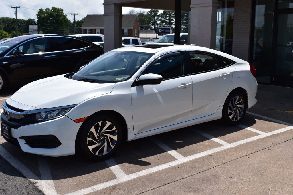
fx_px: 342
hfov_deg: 46.4
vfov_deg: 31.9
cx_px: 146
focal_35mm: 42
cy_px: 98
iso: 200
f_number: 11
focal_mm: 28
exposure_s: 1/640
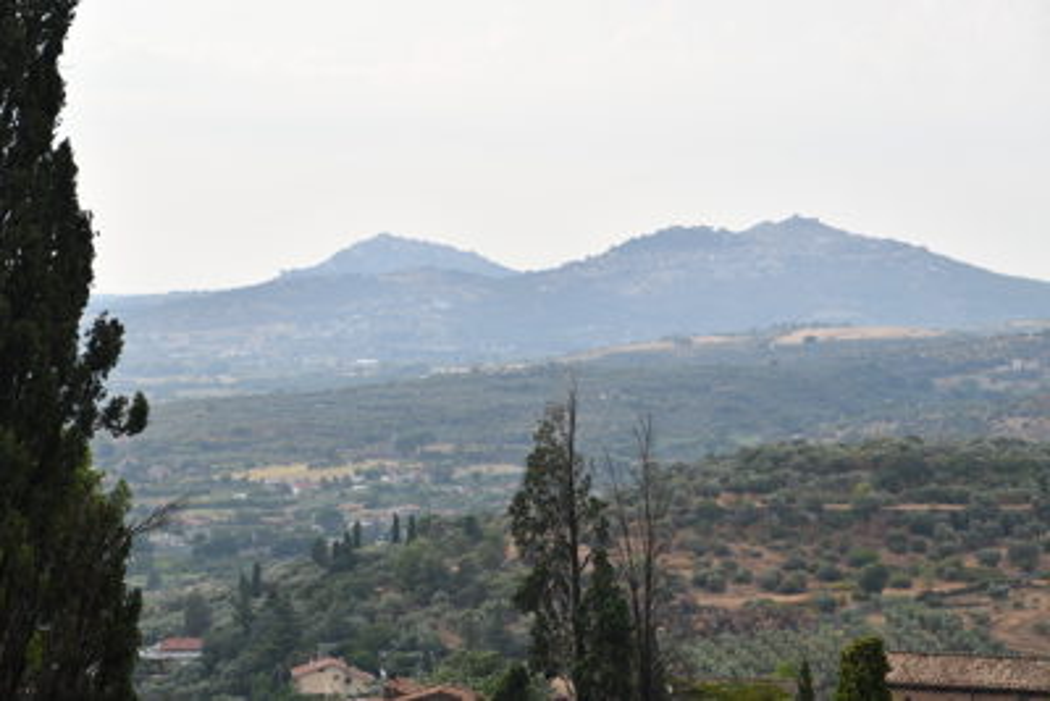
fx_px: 3063
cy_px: 350
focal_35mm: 105
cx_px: 525
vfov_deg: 13.1
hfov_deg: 19.4
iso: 100
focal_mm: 70
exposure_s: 1/320
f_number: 5.3
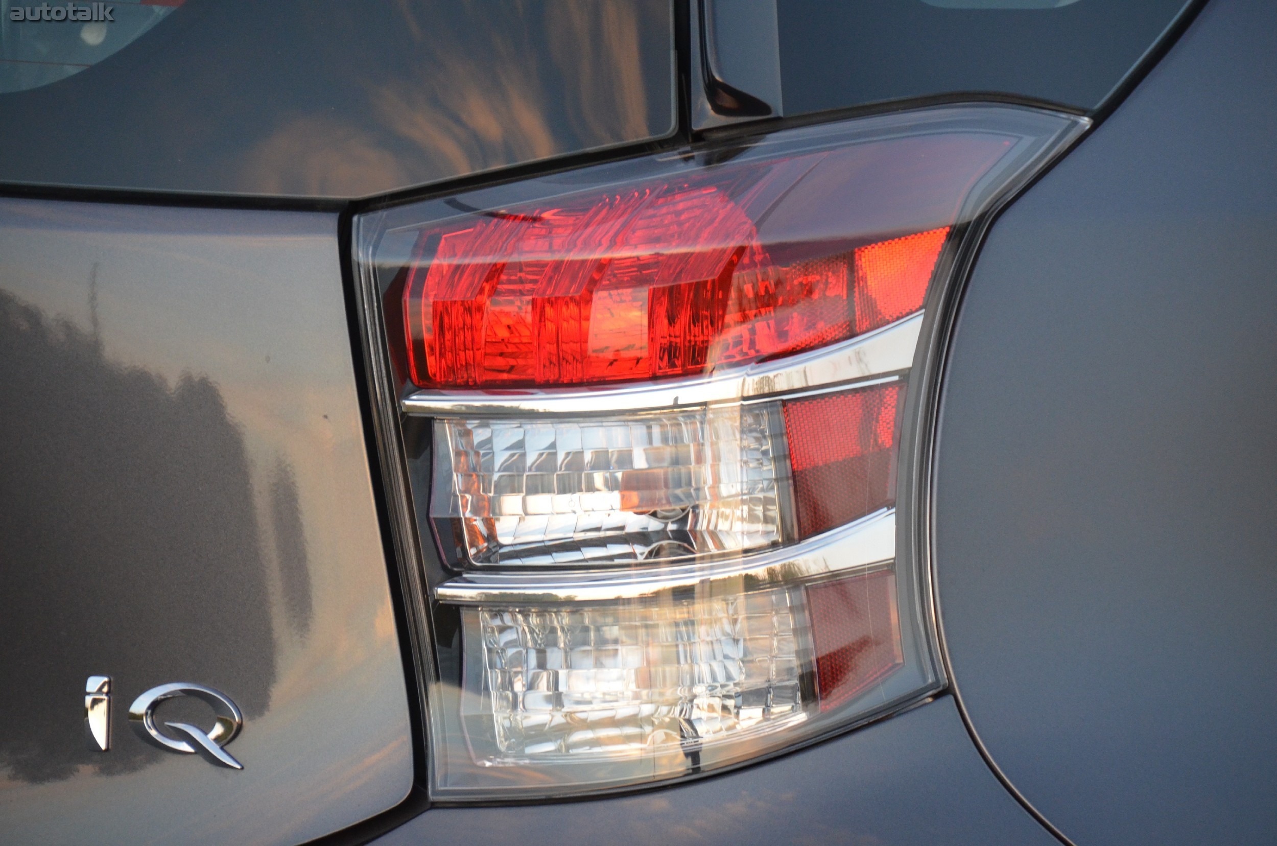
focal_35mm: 300
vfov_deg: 4.6
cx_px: 638
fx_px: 10620
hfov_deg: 6.9
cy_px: 423
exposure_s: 1/80
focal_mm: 200
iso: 1600
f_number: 5.6
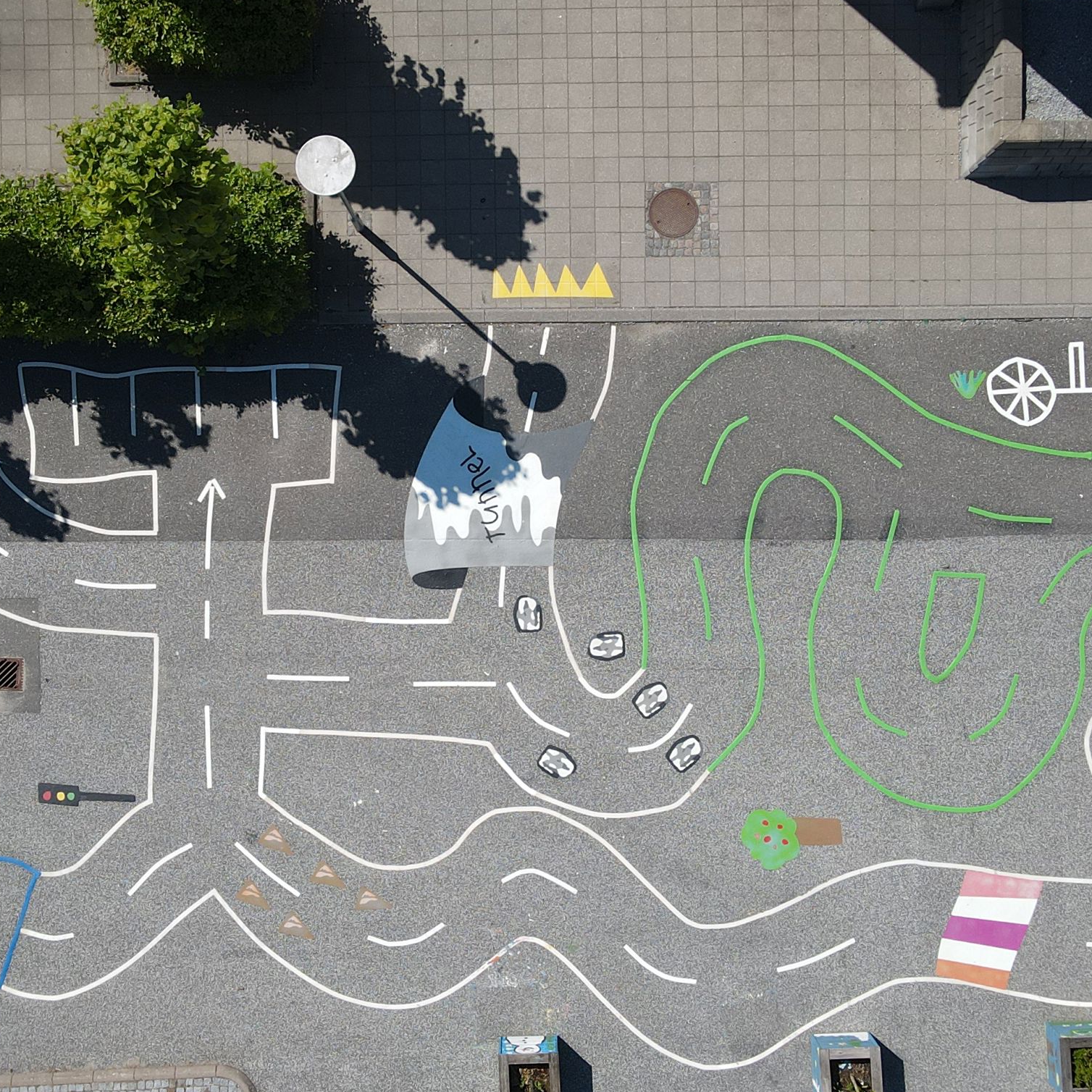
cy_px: 550
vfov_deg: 37.6
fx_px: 1606
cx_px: 511
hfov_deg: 37.5
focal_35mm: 45
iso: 100
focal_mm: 4.5
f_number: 2.8
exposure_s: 1/800
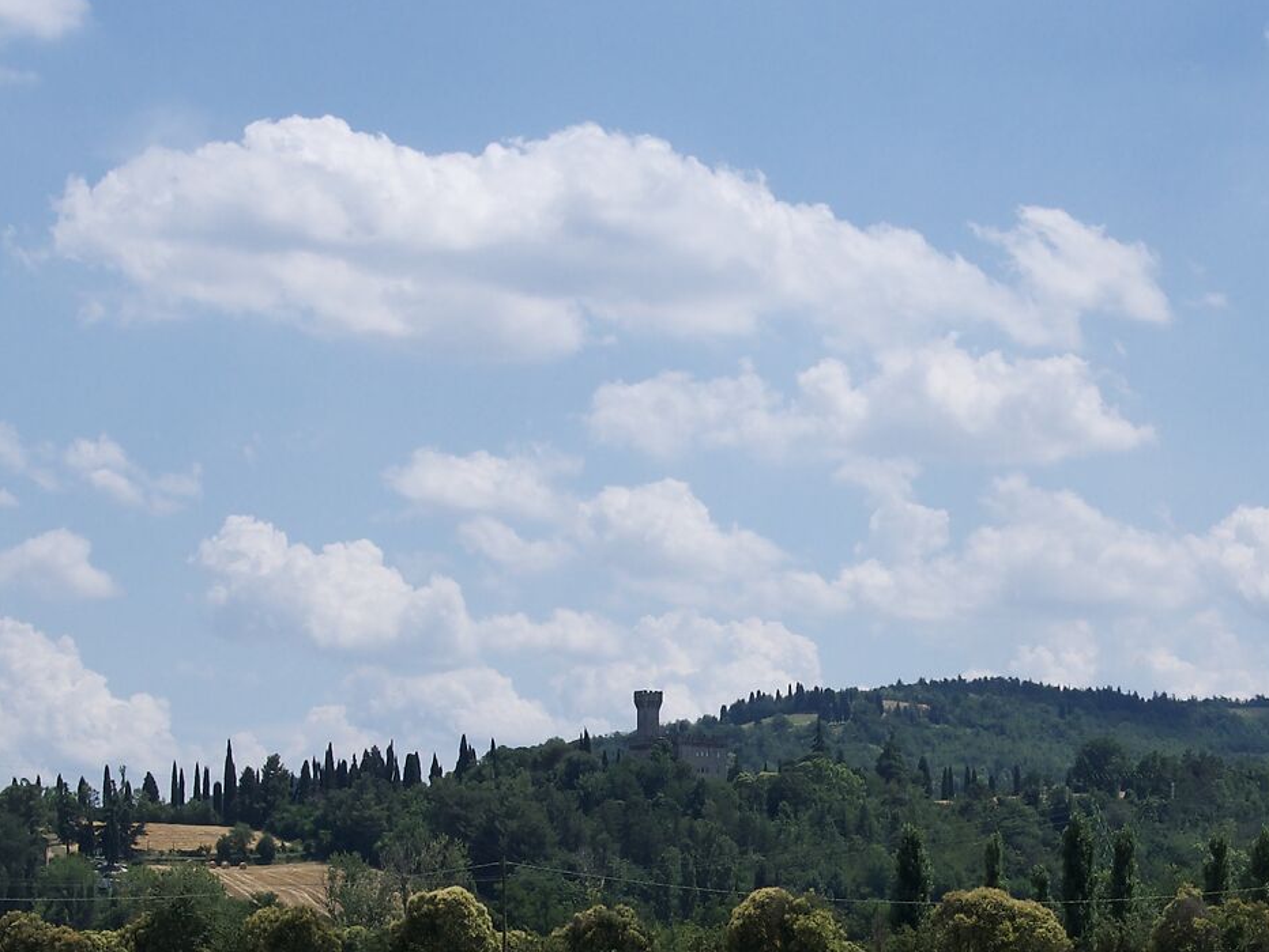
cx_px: 803
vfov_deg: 14.3
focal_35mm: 103
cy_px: 741
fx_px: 3778
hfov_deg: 19.0
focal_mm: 20
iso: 200
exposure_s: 1/1600
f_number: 6.3
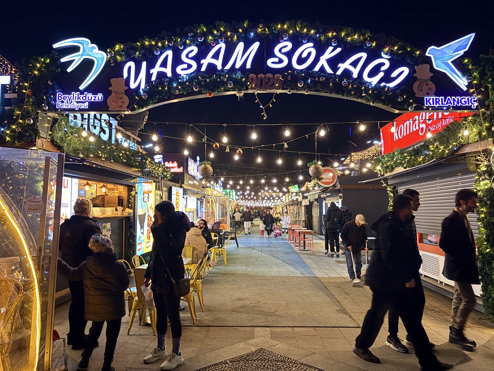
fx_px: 371
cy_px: 186
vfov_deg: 53.1
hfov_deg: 67.3
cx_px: 247
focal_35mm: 26
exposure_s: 1/50
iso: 320
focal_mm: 5.96
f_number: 1.6
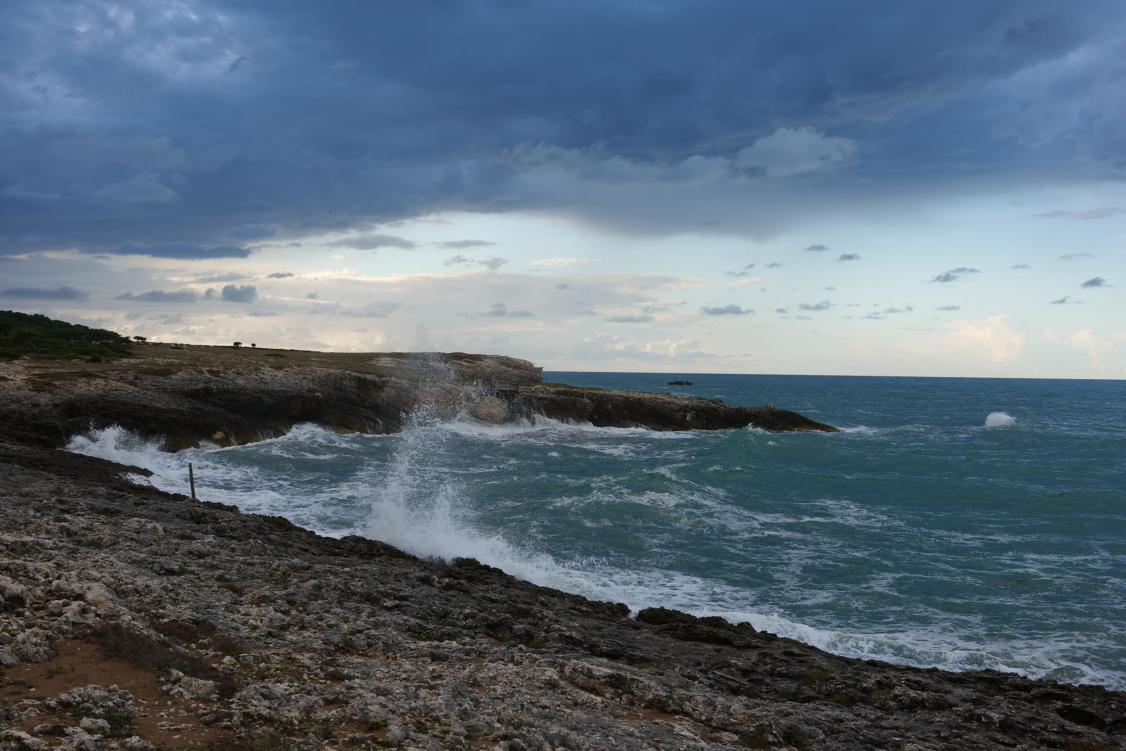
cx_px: 563
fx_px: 1188
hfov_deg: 50.7
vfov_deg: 35.1
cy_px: 376
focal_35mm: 38
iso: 200
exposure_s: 1/60
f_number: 11
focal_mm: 38
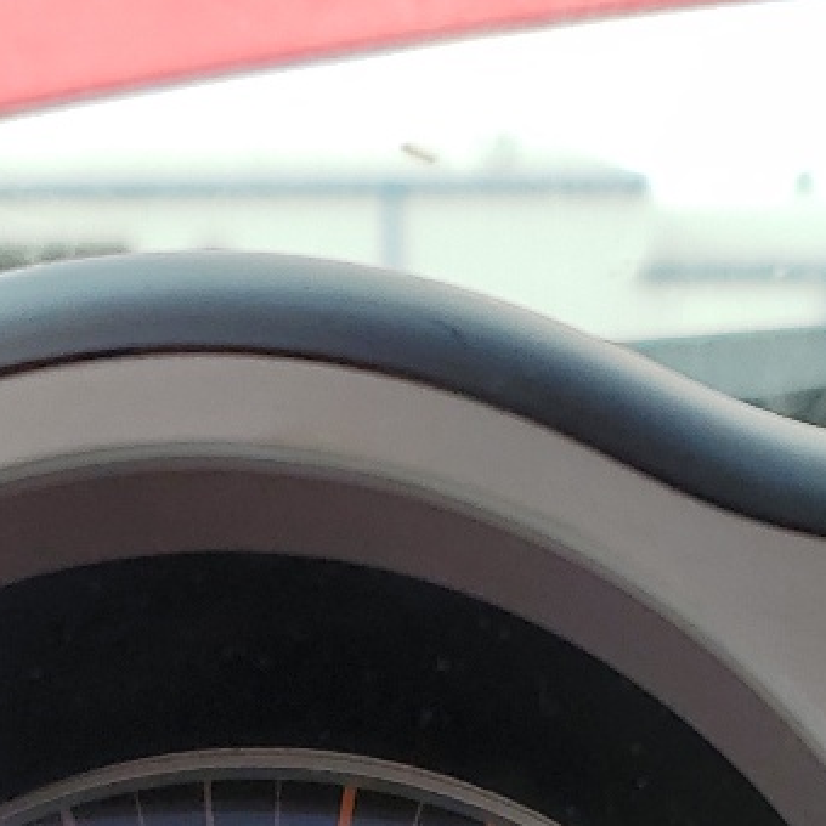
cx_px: 289
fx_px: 2916
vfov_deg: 15.1
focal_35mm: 108
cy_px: 1178
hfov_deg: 16.1
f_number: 1.5
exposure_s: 1/500
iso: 50
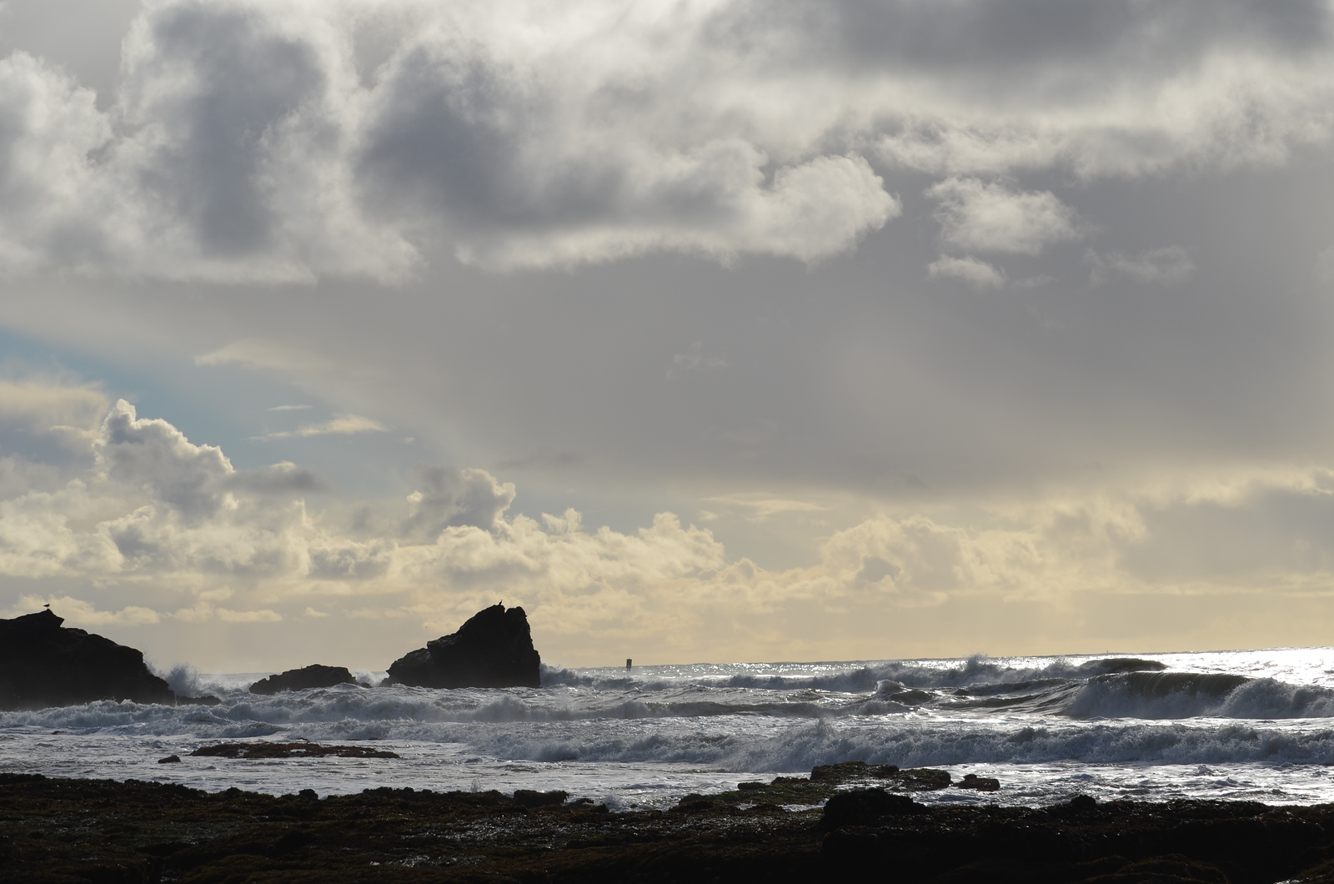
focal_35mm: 120
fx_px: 4438
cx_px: 667
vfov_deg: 11.4
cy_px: 442
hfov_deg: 17.1
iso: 125
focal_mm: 80
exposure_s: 1/1250
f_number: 8
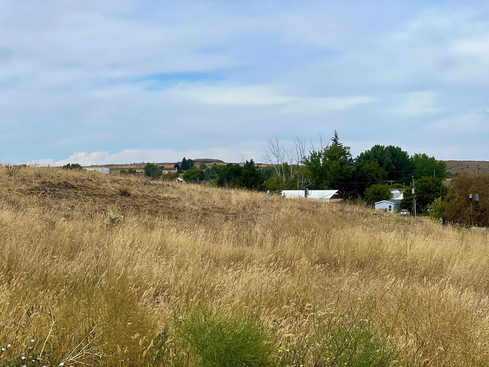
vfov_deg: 19.1
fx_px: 1088
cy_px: 184
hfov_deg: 25.3
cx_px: 244
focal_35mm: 77
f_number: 2.8
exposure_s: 1/1357
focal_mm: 9
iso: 32
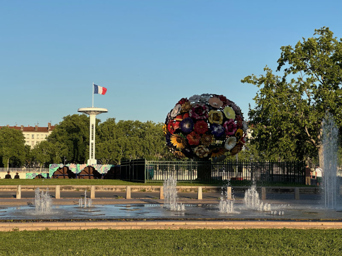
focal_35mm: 77
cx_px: 171
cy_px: 128
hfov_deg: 25.3
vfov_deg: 19.1
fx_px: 761
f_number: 2.8
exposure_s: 1/477
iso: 32
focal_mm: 9
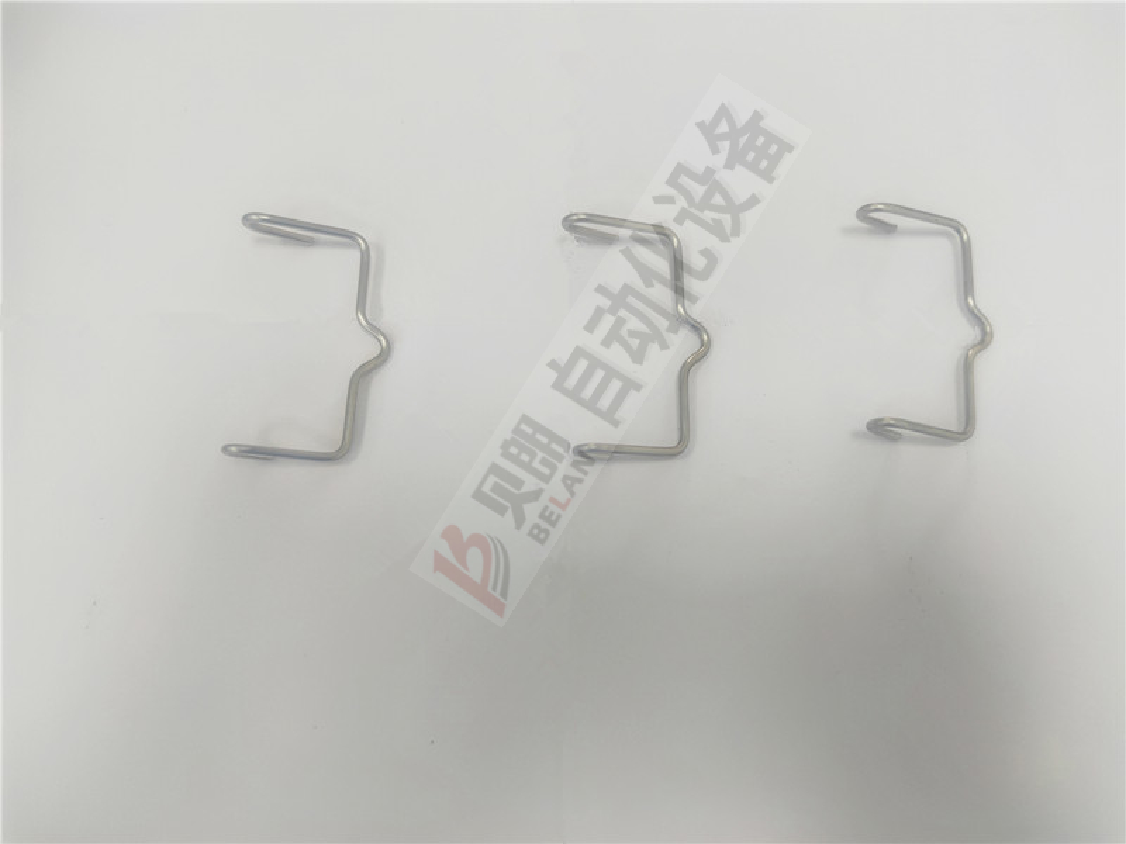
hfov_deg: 73.9
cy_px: 422
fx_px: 748
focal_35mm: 23
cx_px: 563
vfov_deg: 58.9
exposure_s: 1/50
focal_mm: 3.97
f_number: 1.7
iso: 190
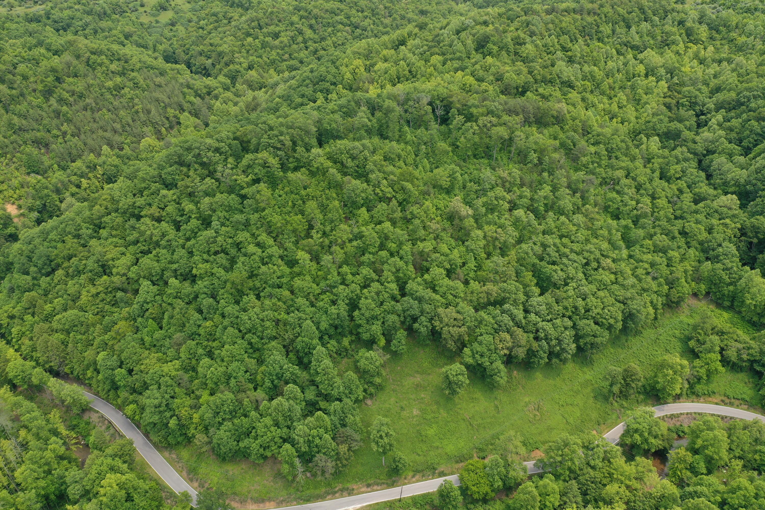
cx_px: 382
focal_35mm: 28
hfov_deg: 65.5
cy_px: 255
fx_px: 595
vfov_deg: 46.4
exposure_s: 1/240
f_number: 5.6
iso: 100
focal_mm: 10.26
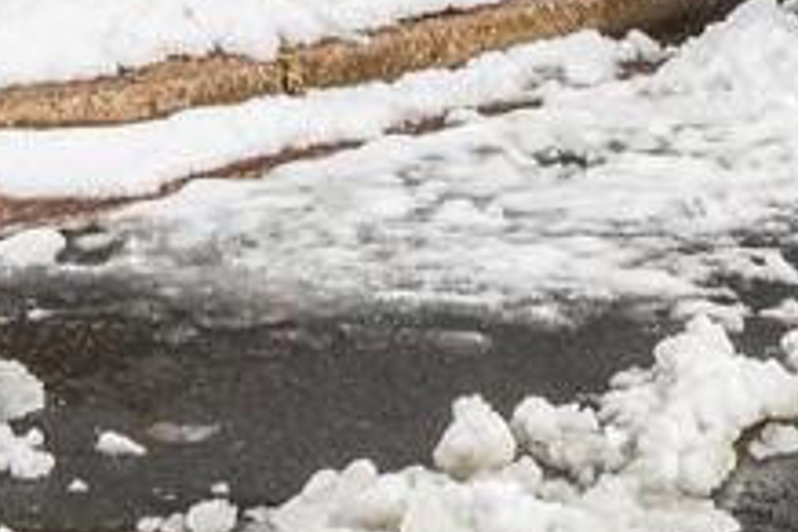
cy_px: -1049
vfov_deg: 8.4
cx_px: 66
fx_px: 3059
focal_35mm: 138
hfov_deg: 14.7
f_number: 9
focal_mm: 14
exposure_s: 1/400
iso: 200
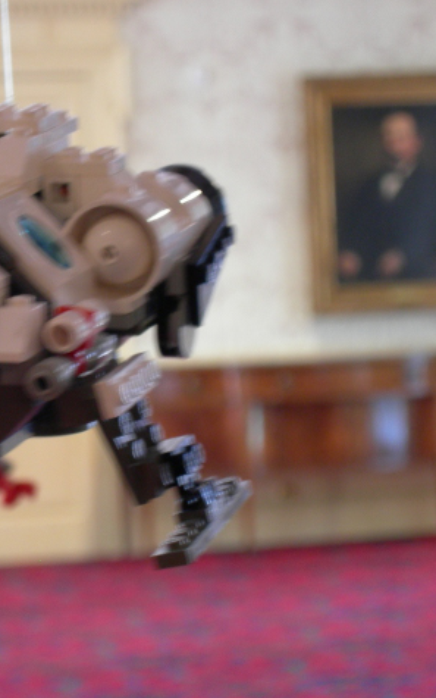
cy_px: 347
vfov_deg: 13.3
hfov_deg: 8.3
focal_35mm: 157
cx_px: -6
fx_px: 2984
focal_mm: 23
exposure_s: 1/2.8
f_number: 4.8
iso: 200
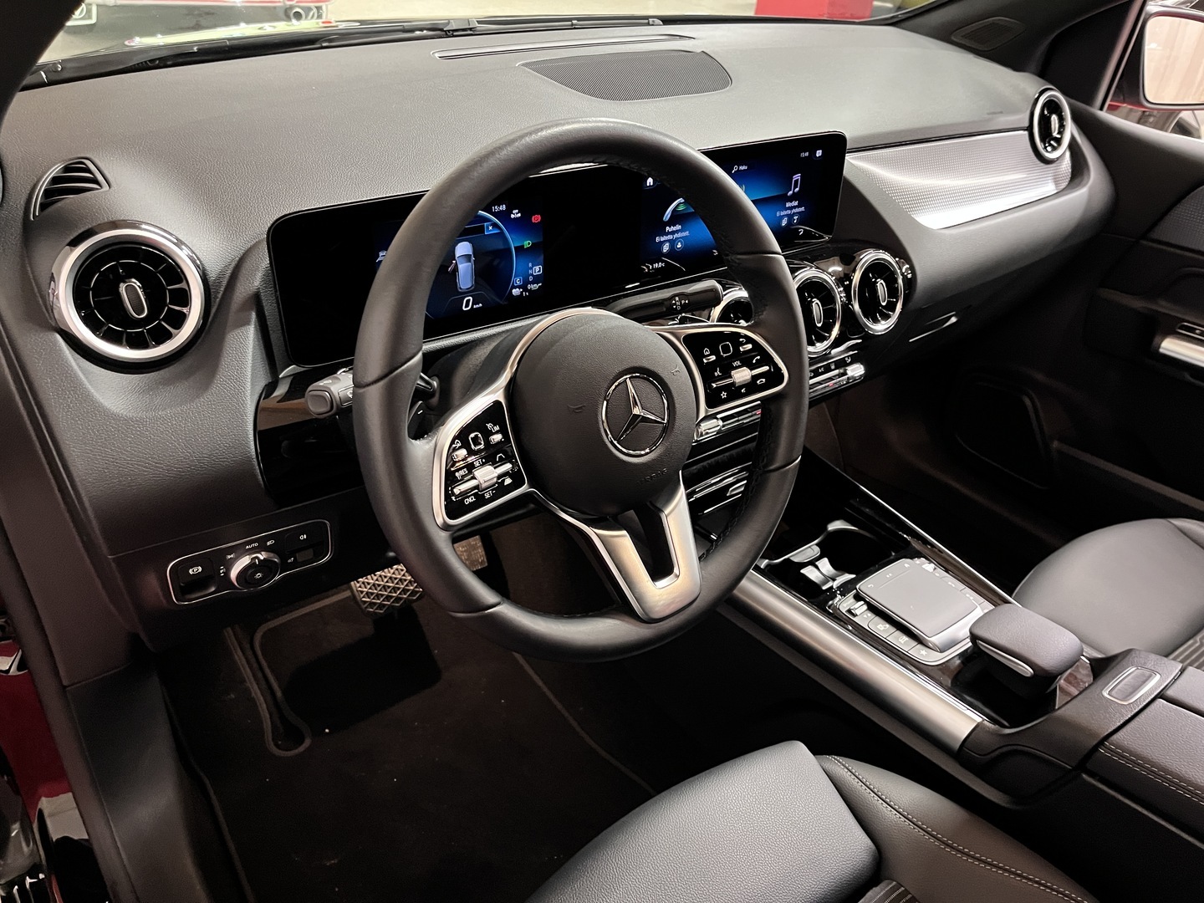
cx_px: 602
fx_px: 904
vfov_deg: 53.1
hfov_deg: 67.3
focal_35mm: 26
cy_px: 452
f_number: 1.6
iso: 500
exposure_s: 1/33
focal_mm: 5.1
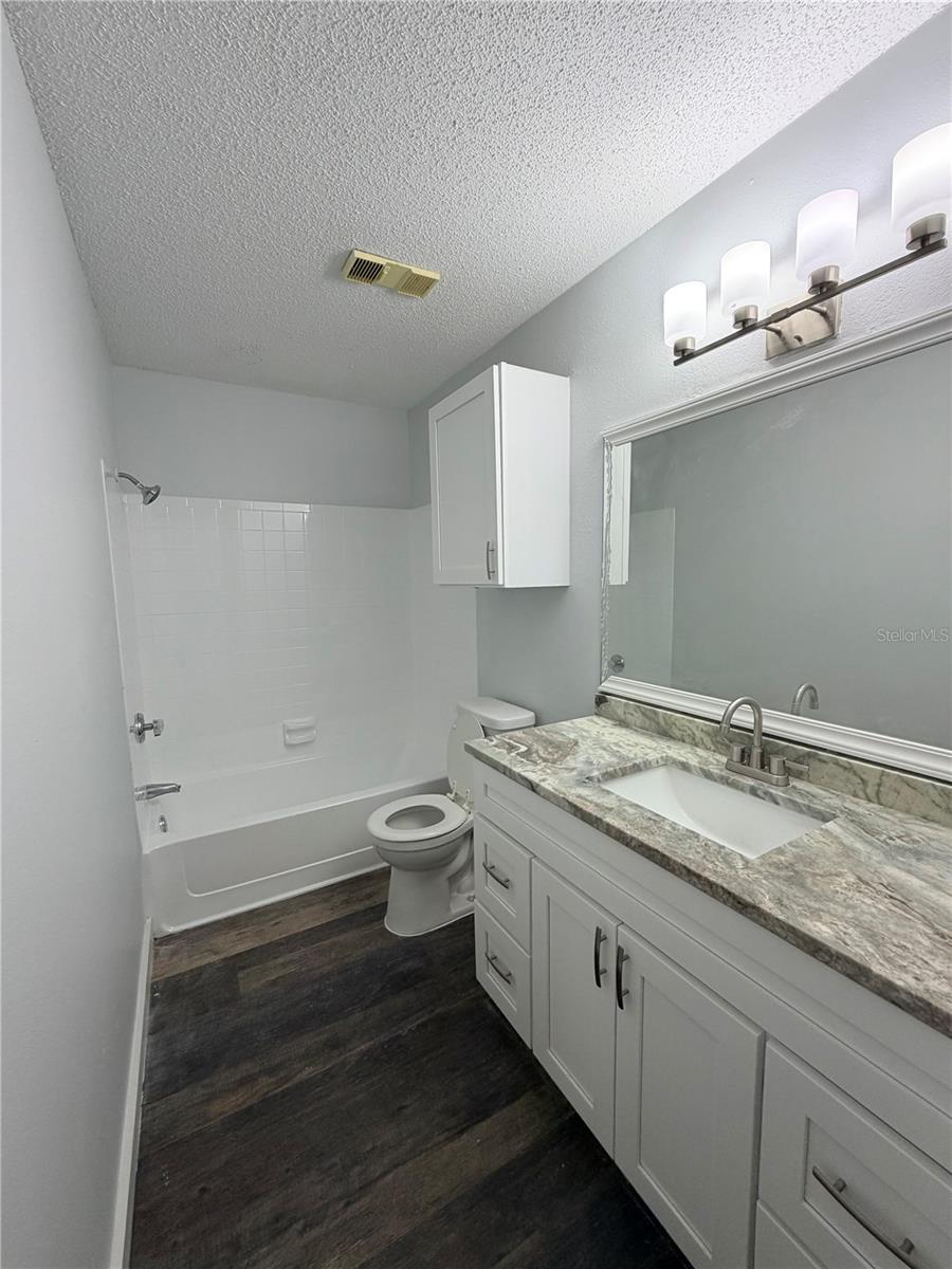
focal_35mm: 14
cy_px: 634
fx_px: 513
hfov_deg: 85.7
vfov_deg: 102.1
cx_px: 476
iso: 160
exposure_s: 1/120
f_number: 2.2
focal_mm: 2.22
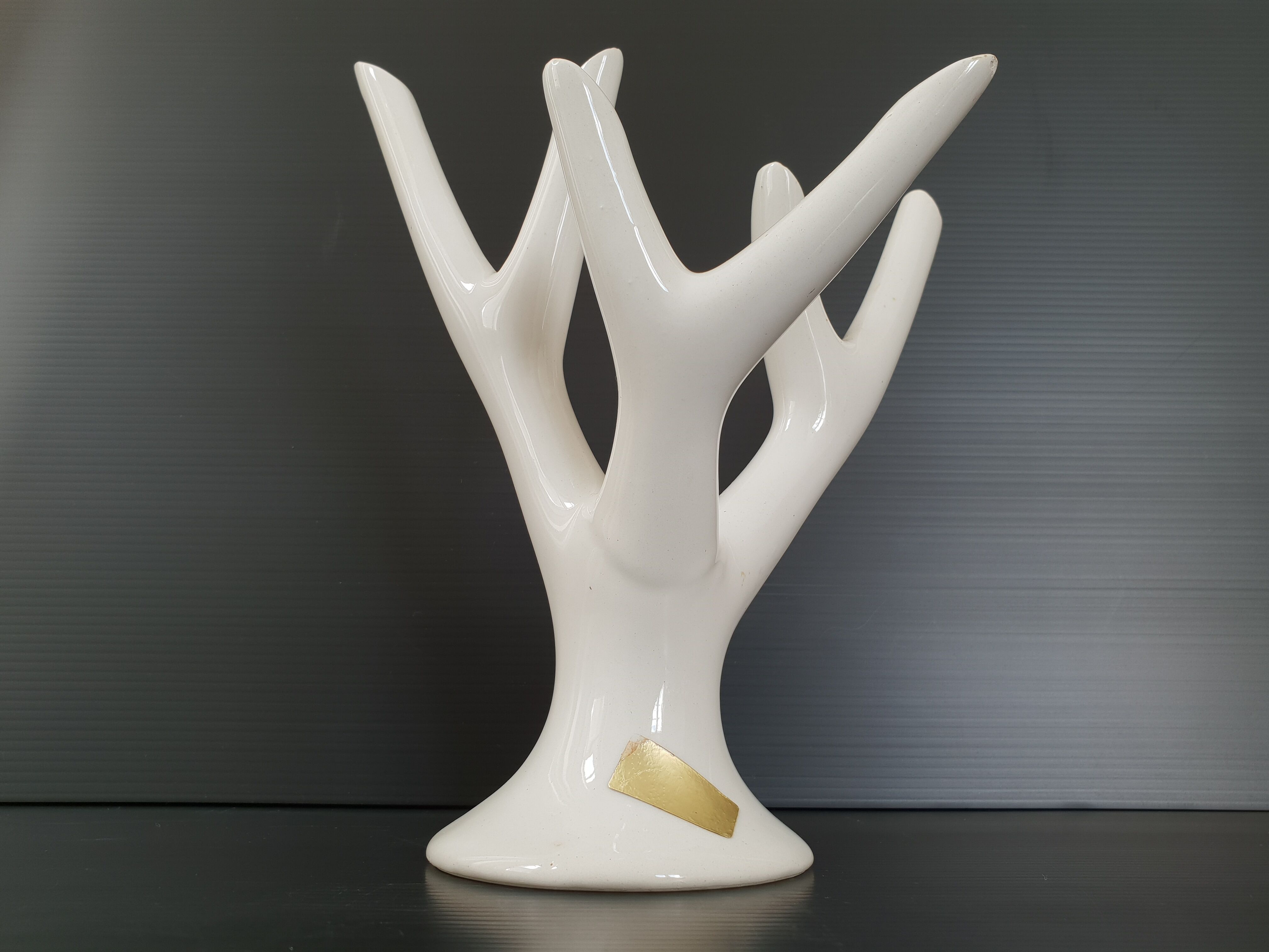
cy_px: 476
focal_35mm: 26
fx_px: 953
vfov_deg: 53.1
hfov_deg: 67.3
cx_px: 634
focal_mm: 4.3
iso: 64
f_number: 2.4
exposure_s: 1/50
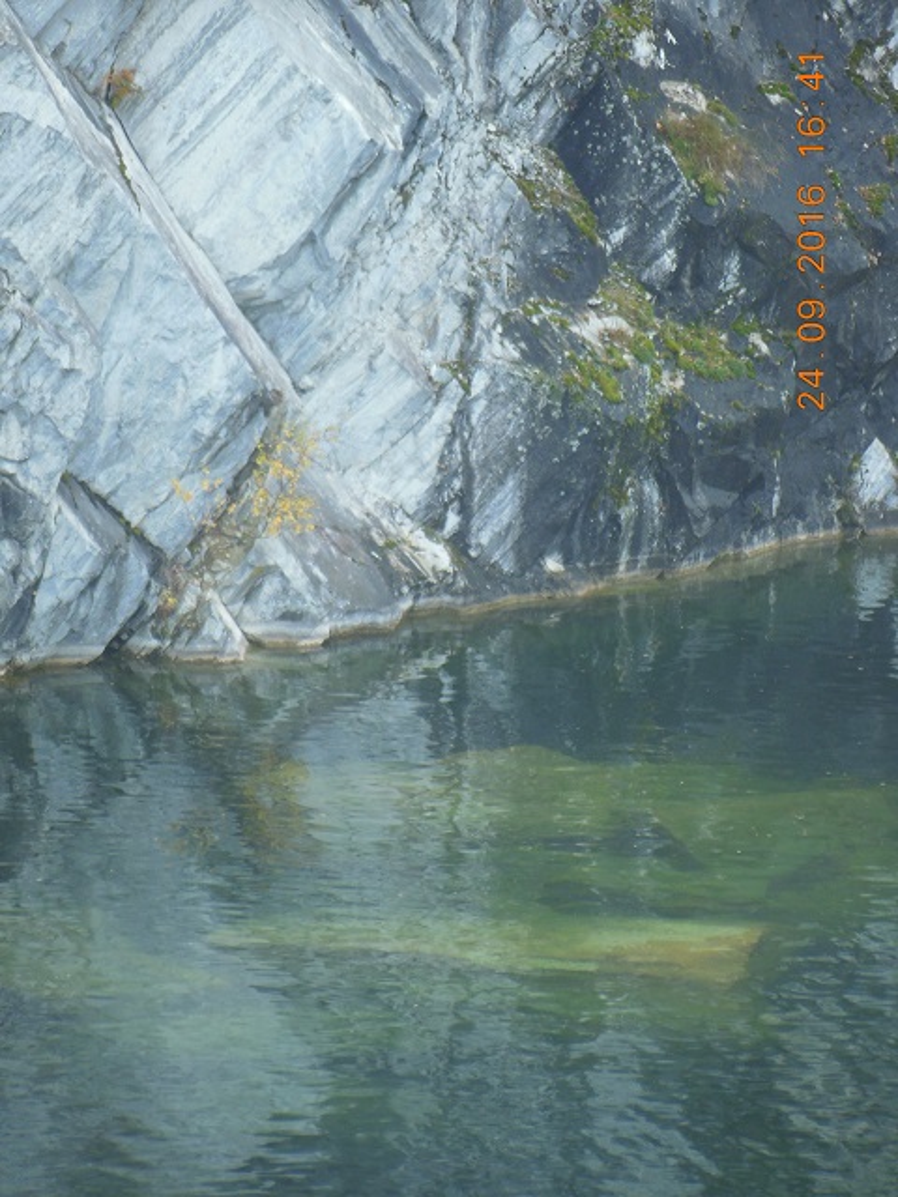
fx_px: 13593
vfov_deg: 5.0
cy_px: 598
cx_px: 449
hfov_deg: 3.8
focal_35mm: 393
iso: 200
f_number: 5.7
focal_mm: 70.1
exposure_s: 1/60
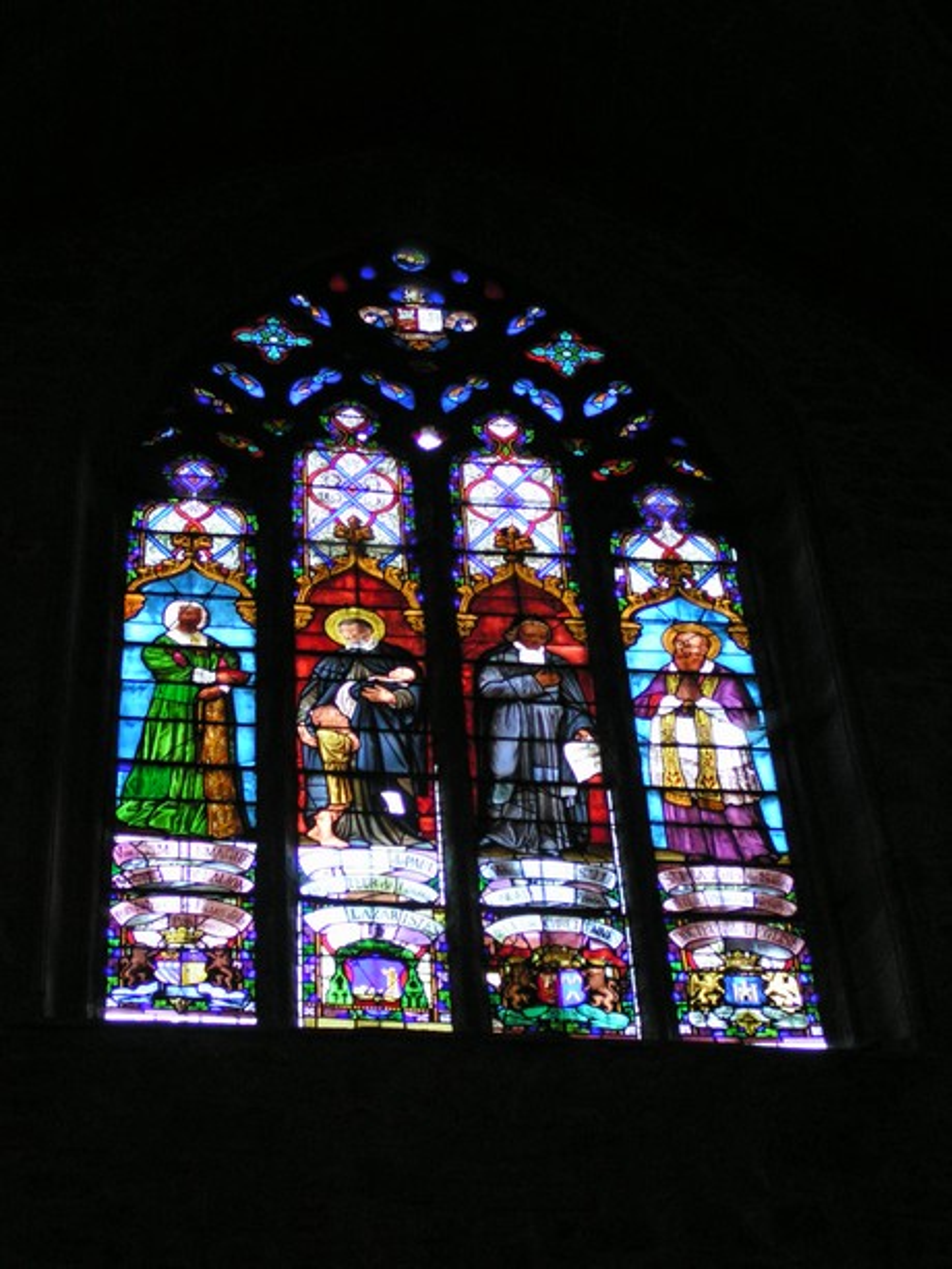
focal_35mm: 82
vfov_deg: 23.8
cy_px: 634
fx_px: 3006
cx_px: 476
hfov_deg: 18.0
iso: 200
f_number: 3.2
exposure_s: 1/50
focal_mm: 12.6
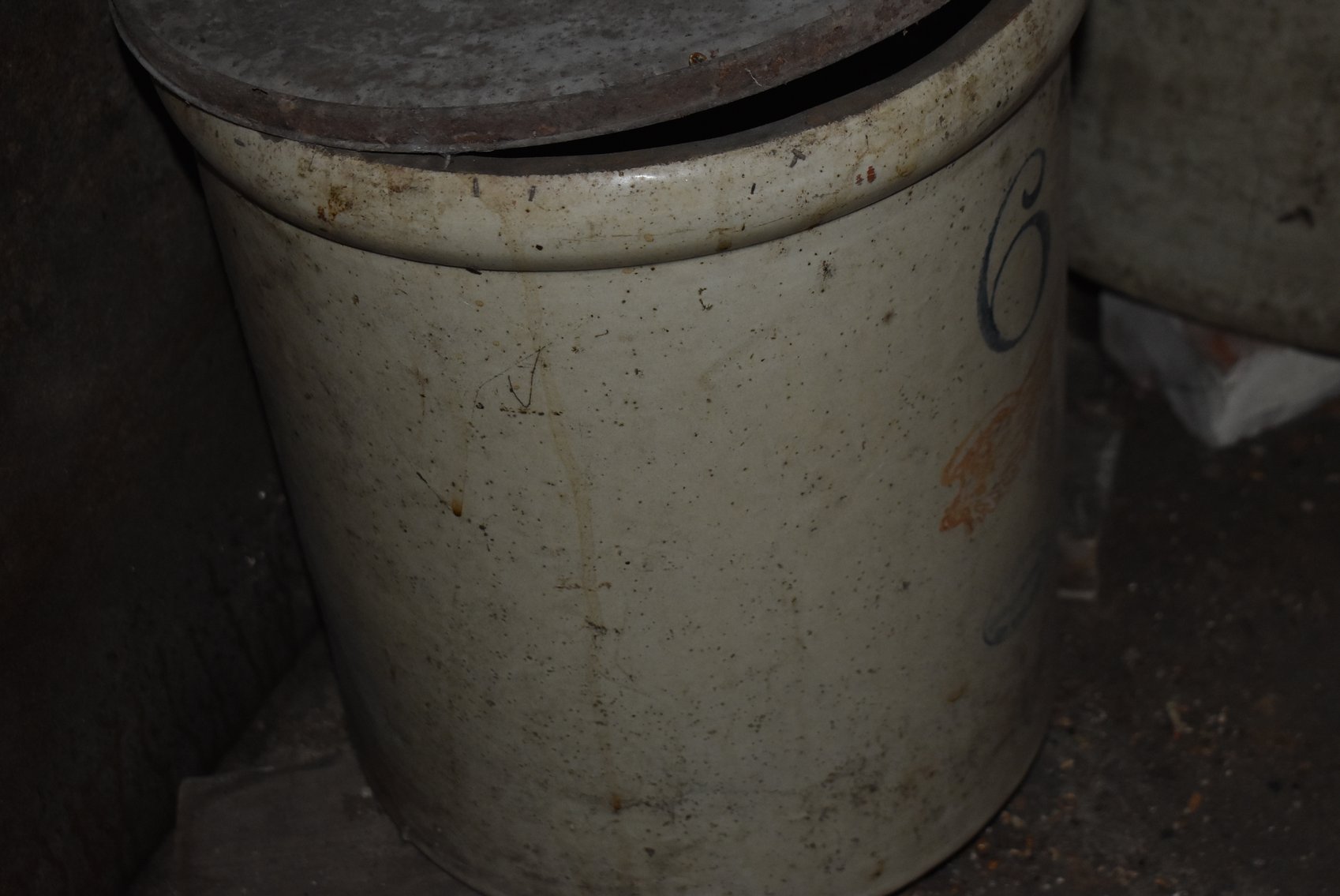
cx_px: 670
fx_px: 2347
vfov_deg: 21.6
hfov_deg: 31.9
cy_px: 448
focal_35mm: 63
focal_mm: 42
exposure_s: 1/60
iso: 1600
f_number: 5
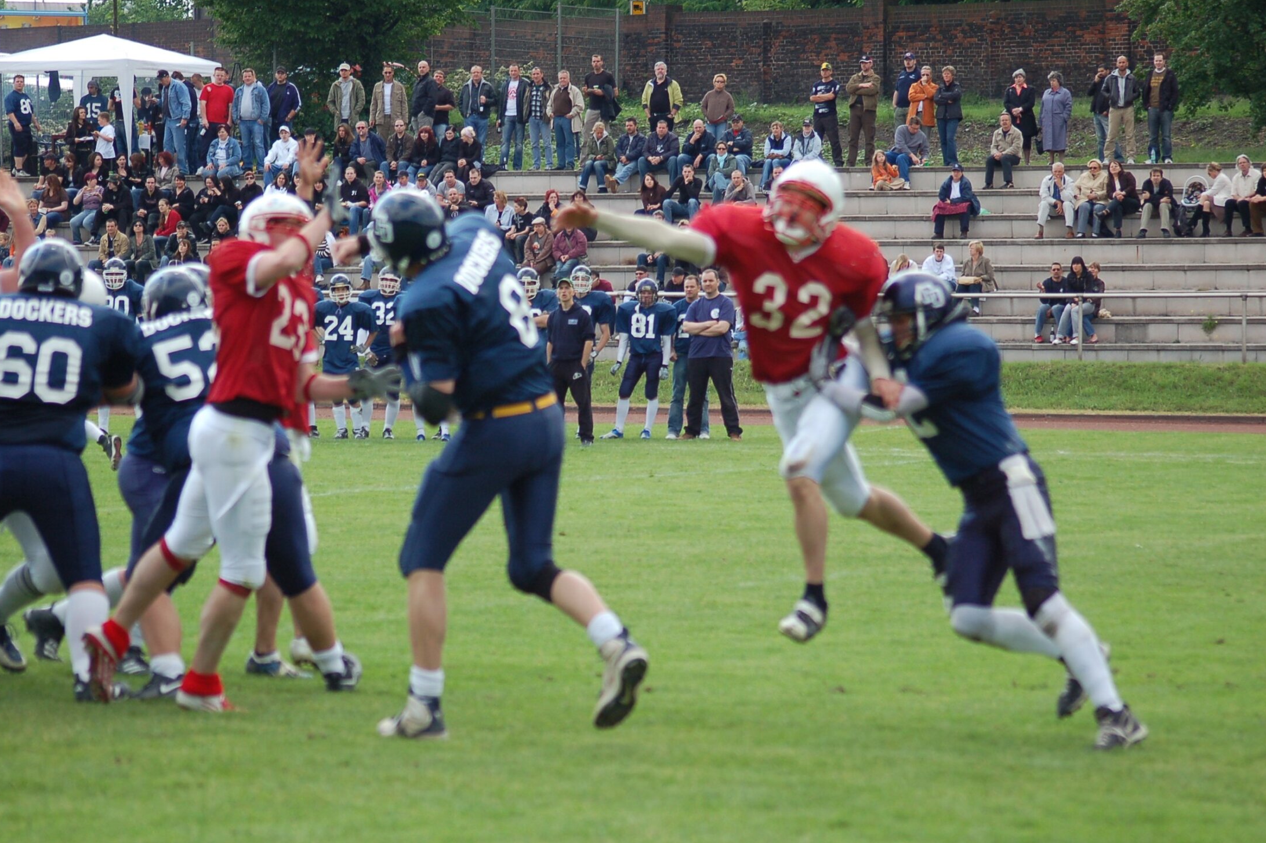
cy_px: 421
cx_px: 631
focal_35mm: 166
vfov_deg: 8.3
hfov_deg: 12.4
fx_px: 5837
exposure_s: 1/1000
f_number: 4.2
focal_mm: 110
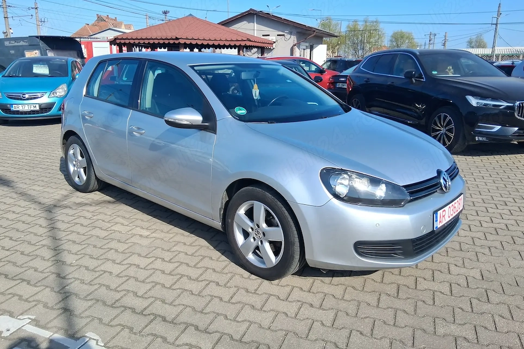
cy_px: 162
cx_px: 254
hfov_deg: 65.5
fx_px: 408
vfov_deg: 46.4
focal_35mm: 28
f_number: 1.8
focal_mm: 3.98
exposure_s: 1/459
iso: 25
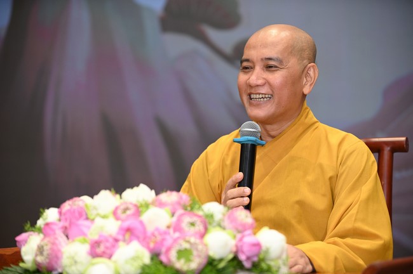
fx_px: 1433
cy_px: 137
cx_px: 206
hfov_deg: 16.4
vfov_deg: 10.9
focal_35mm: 125
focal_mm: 125
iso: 1600
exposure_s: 1/160
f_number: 3.5
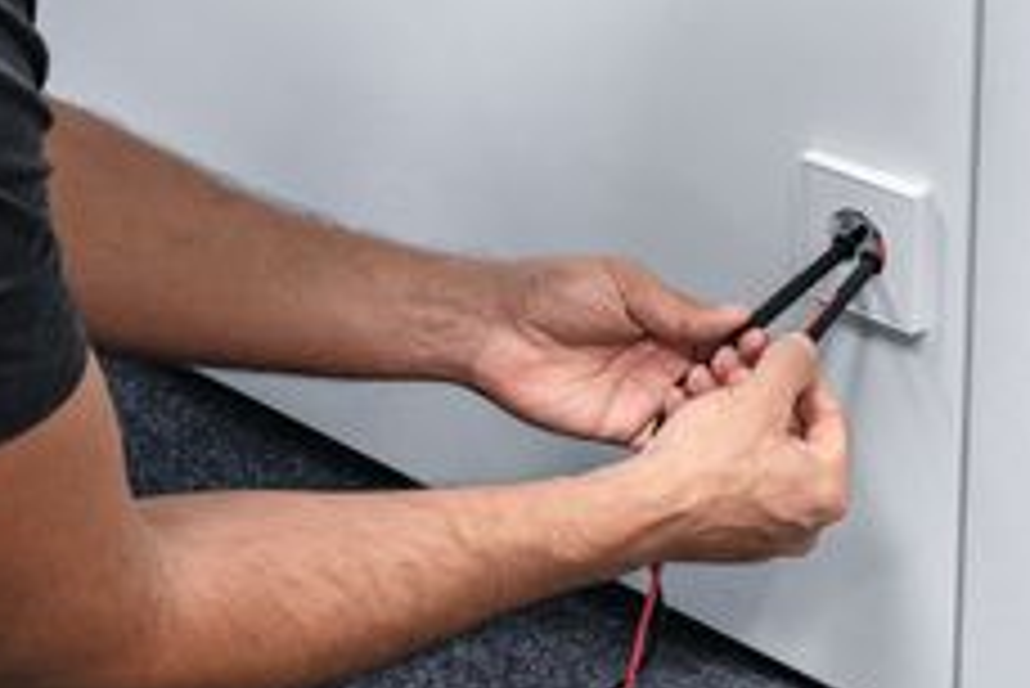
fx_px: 2348
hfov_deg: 24.3
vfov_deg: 16.6
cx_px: 841
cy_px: 551
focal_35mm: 82
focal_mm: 47
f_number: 8
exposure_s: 1/60
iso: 5000
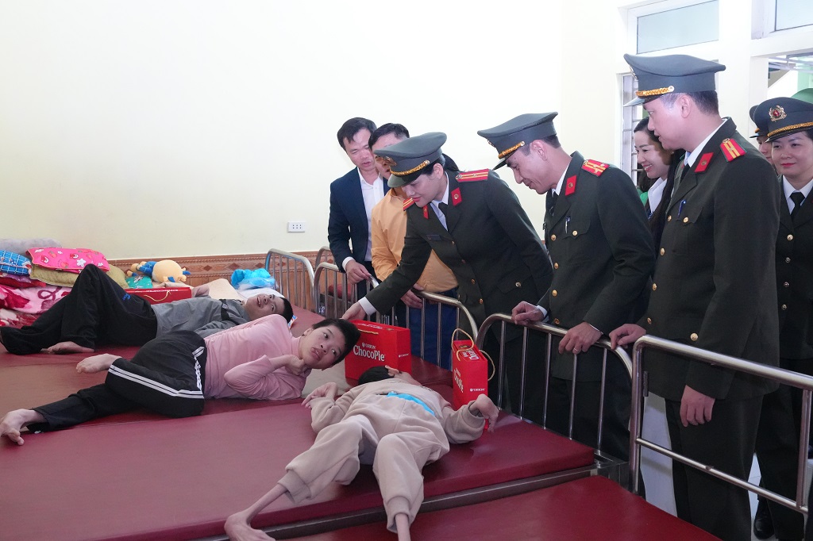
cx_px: 406
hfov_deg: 51.9
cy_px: 270
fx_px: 835
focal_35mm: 37
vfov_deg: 35.9
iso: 8000
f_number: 4
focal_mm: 25
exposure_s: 1/160
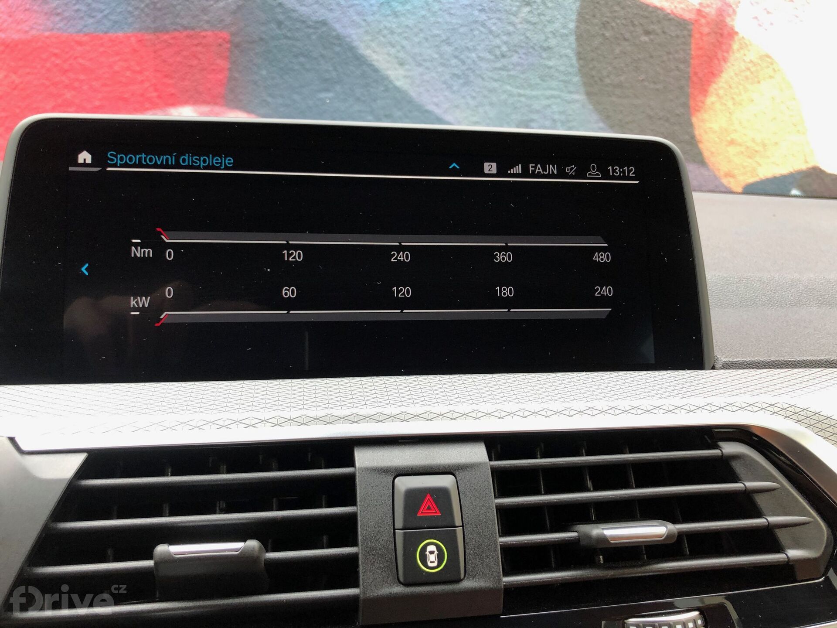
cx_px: 418
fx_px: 677
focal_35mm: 28
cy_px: 314
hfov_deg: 63.4
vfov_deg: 49.7
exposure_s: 1/81
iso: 40
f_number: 1.8
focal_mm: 4
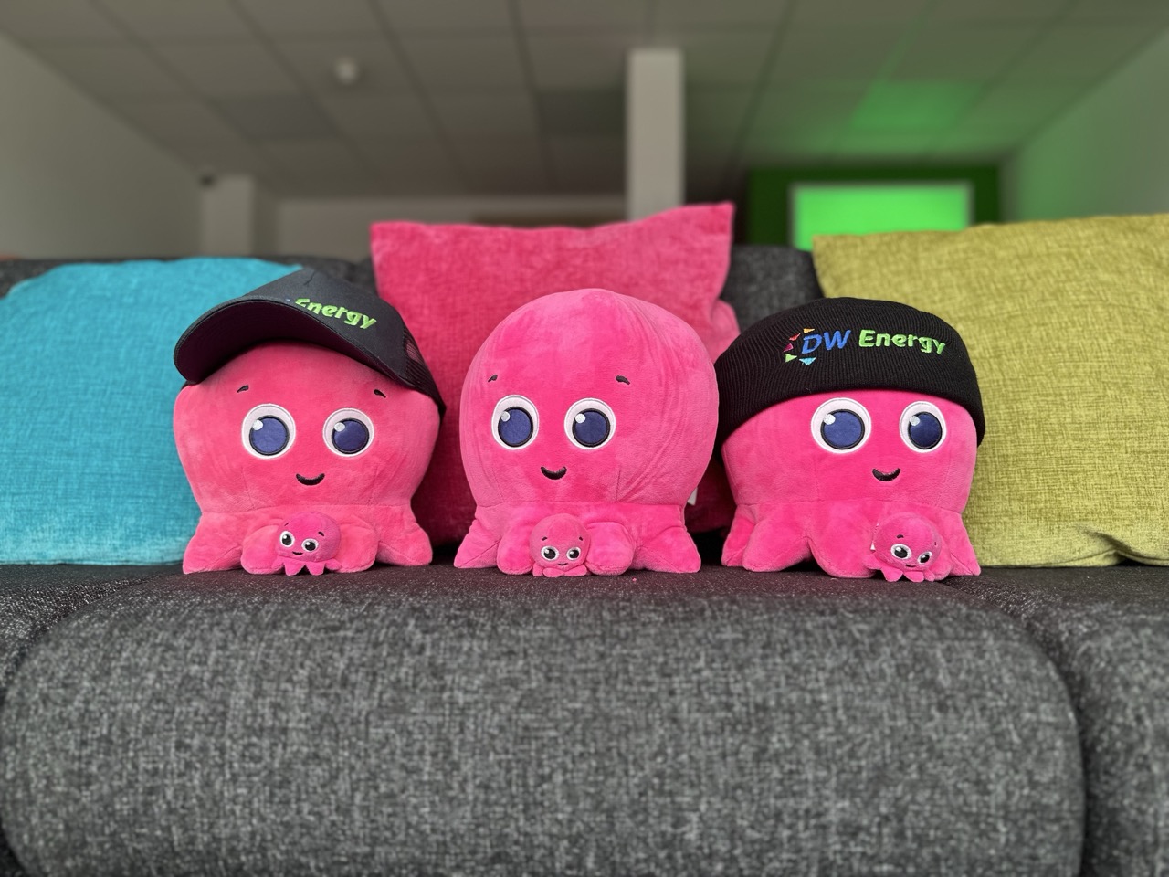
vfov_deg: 56.8
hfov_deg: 71.6
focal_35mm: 24
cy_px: 438
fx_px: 810
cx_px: 584
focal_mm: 6.86
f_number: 1.78
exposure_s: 1/355
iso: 80
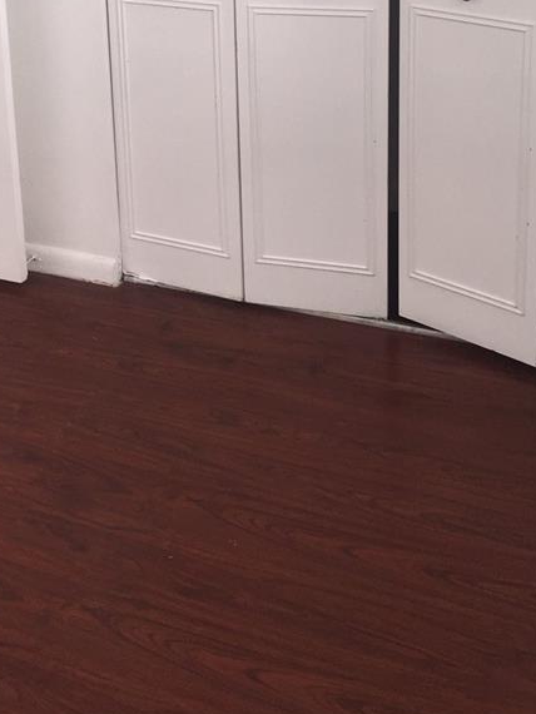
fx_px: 1258
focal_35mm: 61
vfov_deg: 30.3
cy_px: 78
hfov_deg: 23.2
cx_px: 25
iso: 32
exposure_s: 1/30
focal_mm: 4.15
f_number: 2.2
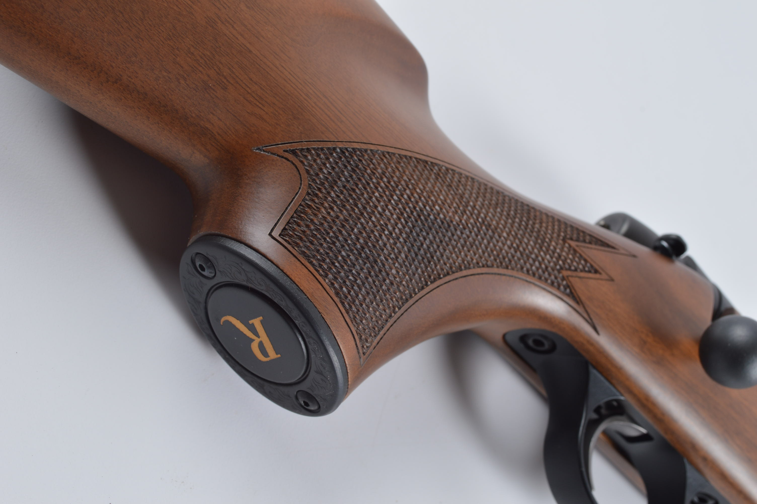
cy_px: 252
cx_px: 378
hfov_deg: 41.1
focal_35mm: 48
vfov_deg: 28.0
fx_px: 1008
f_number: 11
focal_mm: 32
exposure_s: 1/125
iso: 100
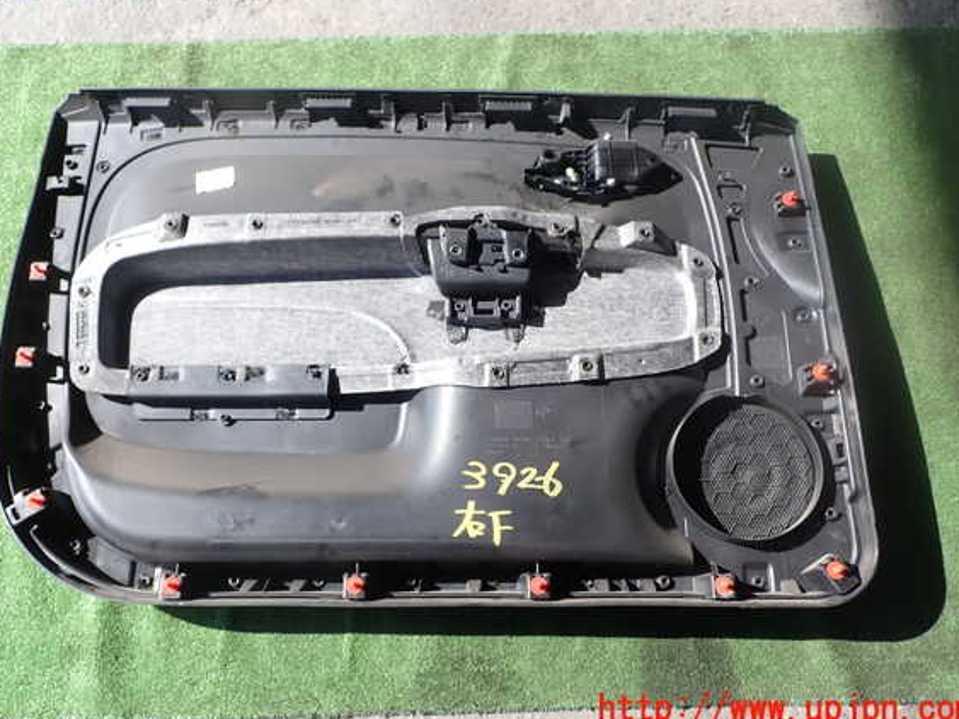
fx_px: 886
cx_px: 472
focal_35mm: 32
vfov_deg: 44.1
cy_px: 348
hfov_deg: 56.8
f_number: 3.2
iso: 100
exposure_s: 1/320
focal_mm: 5.4
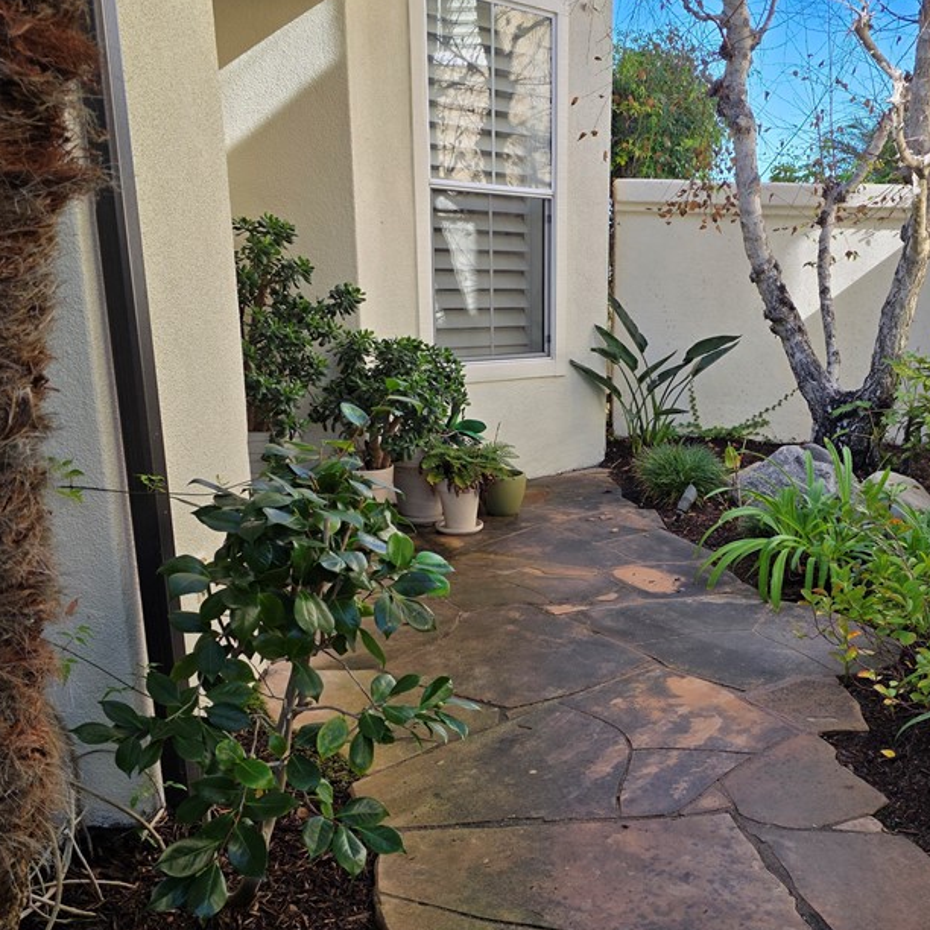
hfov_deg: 47.6
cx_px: 629
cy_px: 541
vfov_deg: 48.3
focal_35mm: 34
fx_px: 1033
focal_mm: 6.3
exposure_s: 1/2430
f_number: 1.7
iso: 80
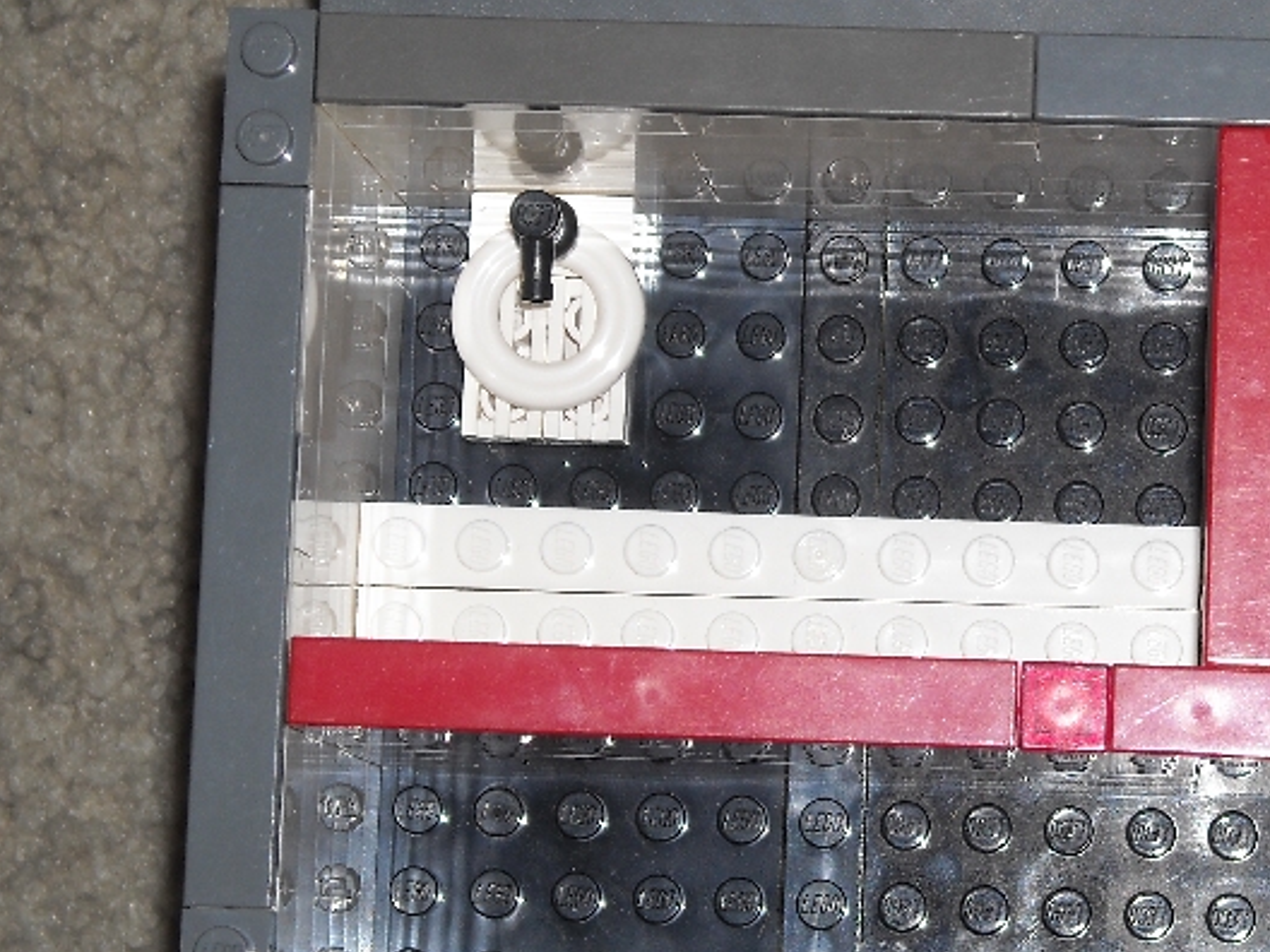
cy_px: 334
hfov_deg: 12.4
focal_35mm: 159
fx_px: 5833
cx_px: 957
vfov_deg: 9.3
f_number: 4.7
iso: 64
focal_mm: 17.1
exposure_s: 1/125
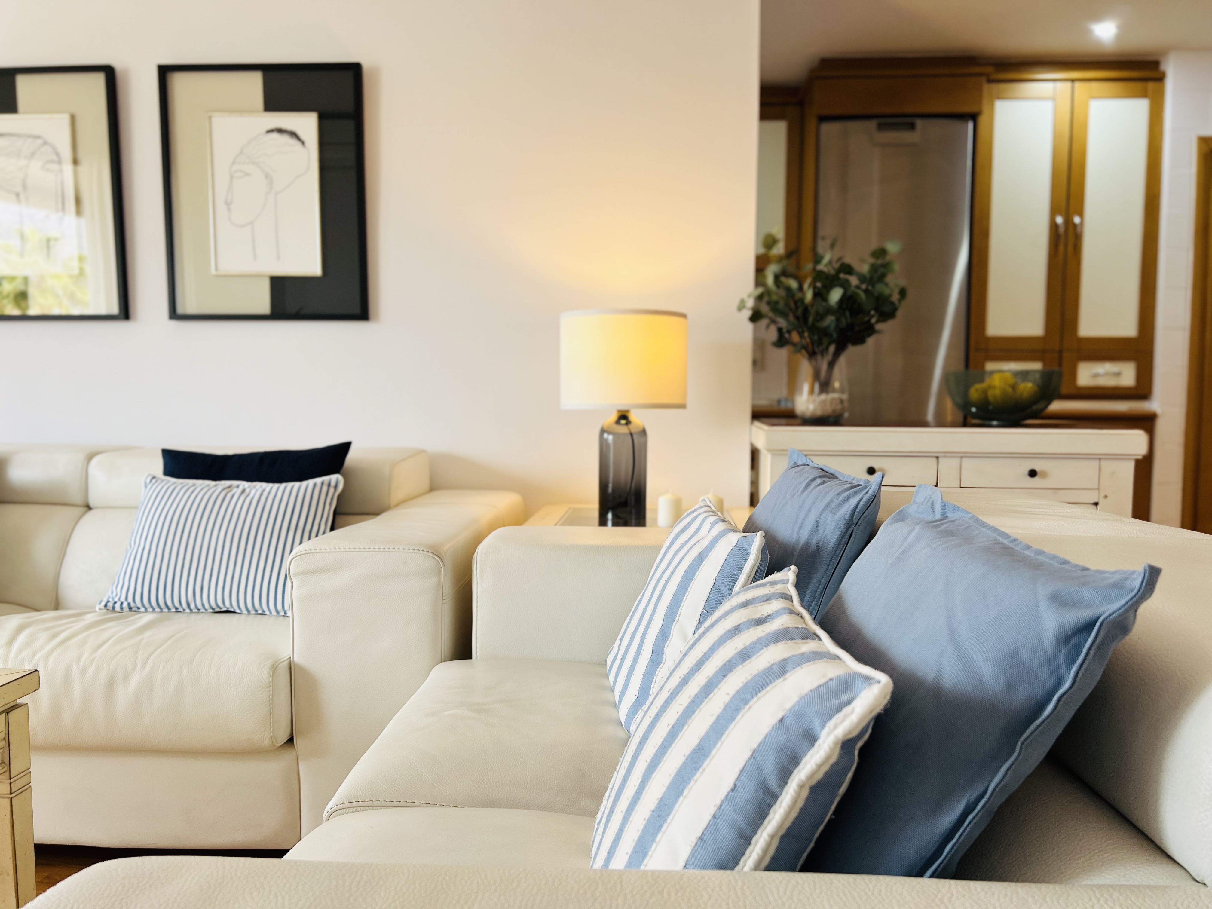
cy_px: 454
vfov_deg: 53.1
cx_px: 606
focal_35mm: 26
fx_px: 910
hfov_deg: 67.3
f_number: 1.5
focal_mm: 5.7
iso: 64
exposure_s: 1/121
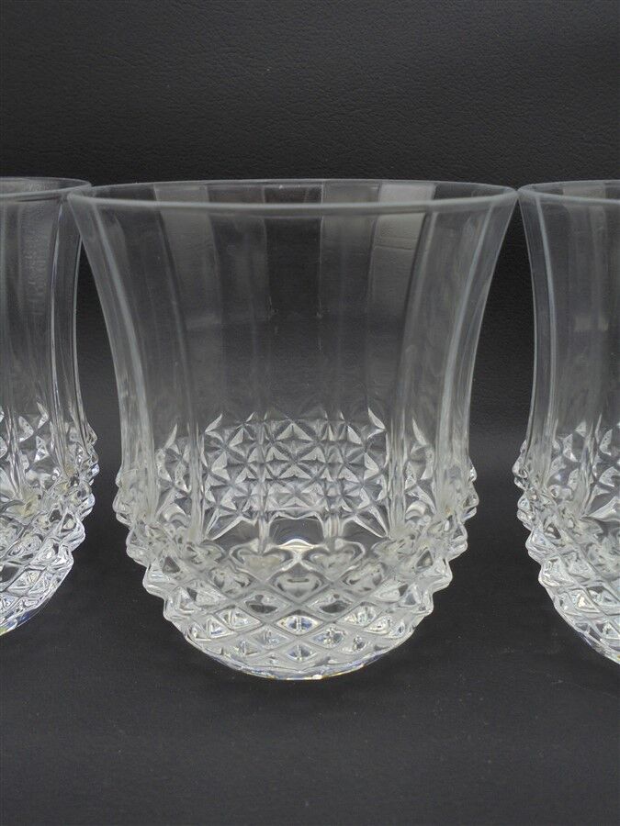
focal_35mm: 34
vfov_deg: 54.0
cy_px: 413
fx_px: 812
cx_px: 310
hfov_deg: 41.8
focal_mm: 6.1
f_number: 4
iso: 100
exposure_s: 1/30
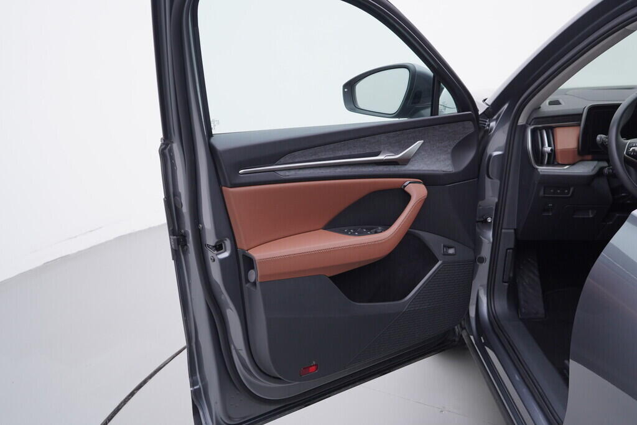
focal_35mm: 36
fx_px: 637
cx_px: 318
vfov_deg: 36.9
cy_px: 212
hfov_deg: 53.1
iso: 125
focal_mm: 24
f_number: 3.5
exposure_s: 1/60
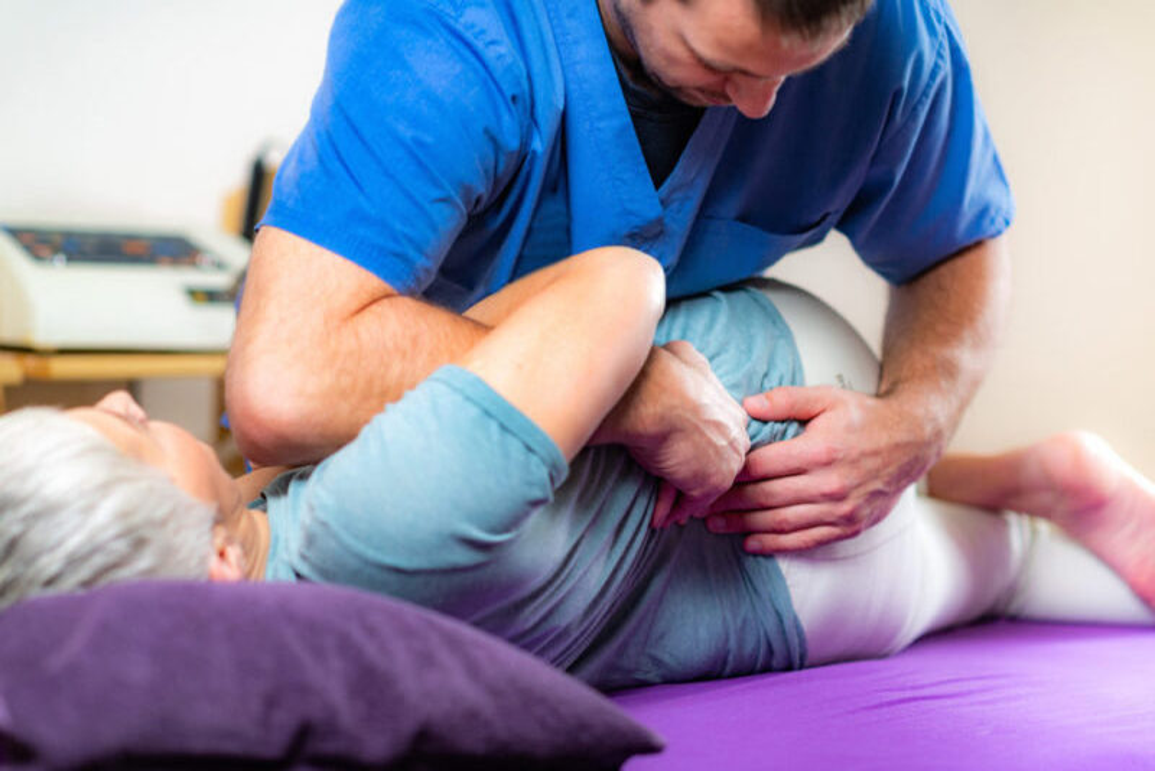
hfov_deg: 23.9
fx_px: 2728
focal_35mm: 85
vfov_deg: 16.1
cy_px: 386
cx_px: 578
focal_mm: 85
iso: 100
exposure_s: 1/160
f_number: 2.2
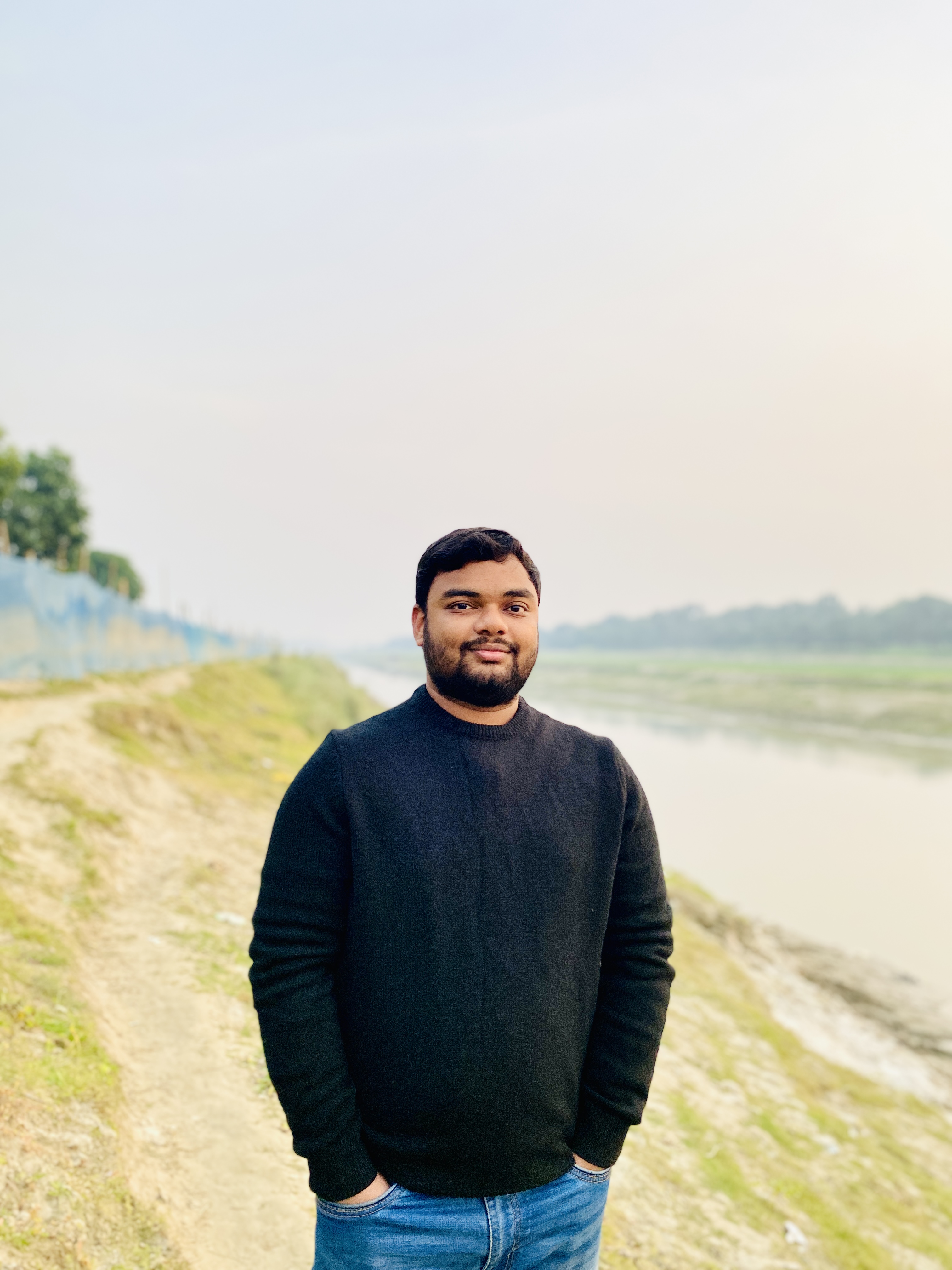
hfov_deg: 53.1
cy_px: 635
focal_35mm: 26
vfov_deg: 67.3
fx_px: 953
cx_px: 476
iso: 125
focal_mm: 4.25
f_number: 1.8
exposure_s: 1/121
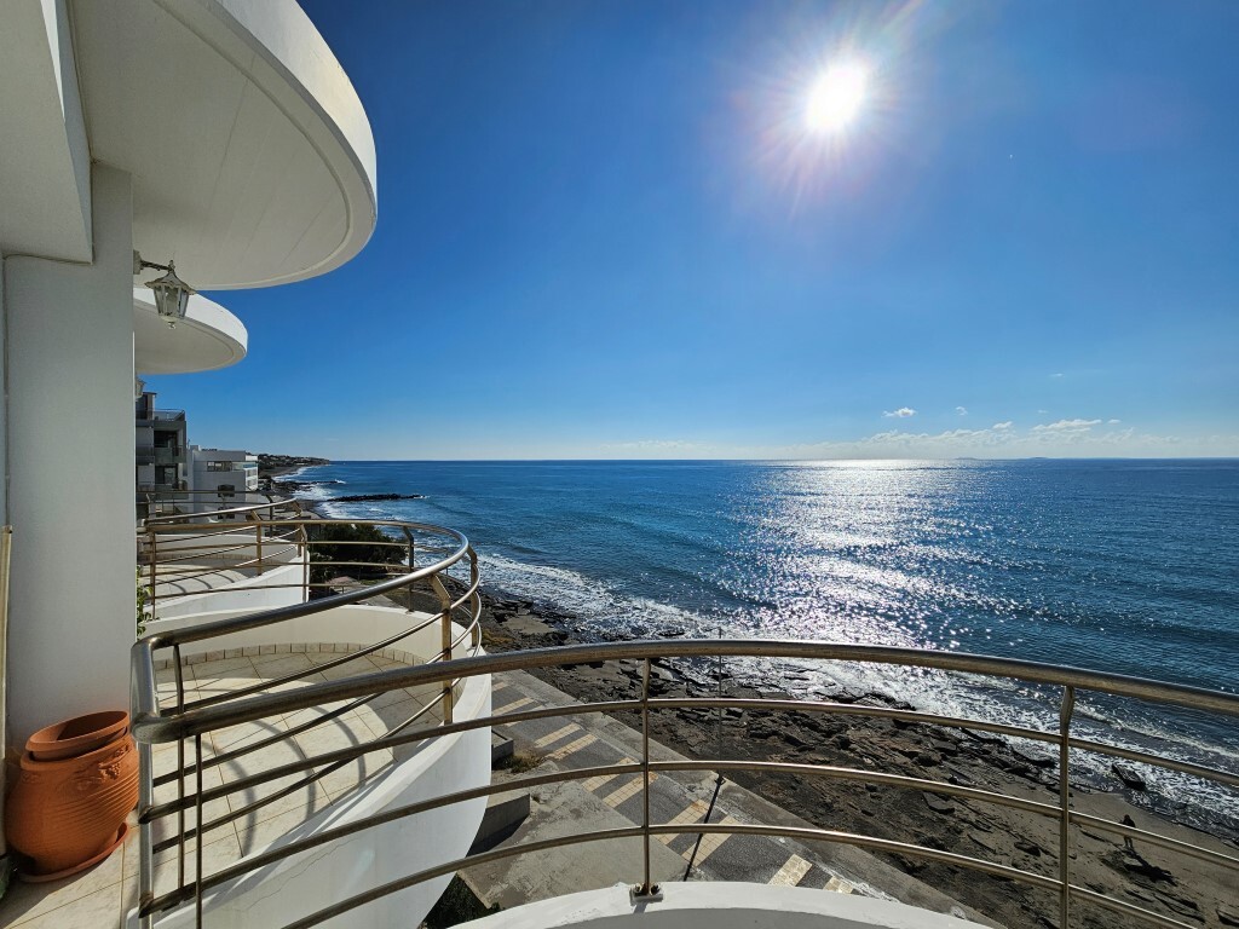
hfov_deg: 106.2
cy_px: 464
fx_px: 465
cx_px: 620
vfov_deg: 89.9
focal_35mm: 13
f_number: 2.2
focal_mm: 2.2
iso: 50
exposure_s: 1/8201
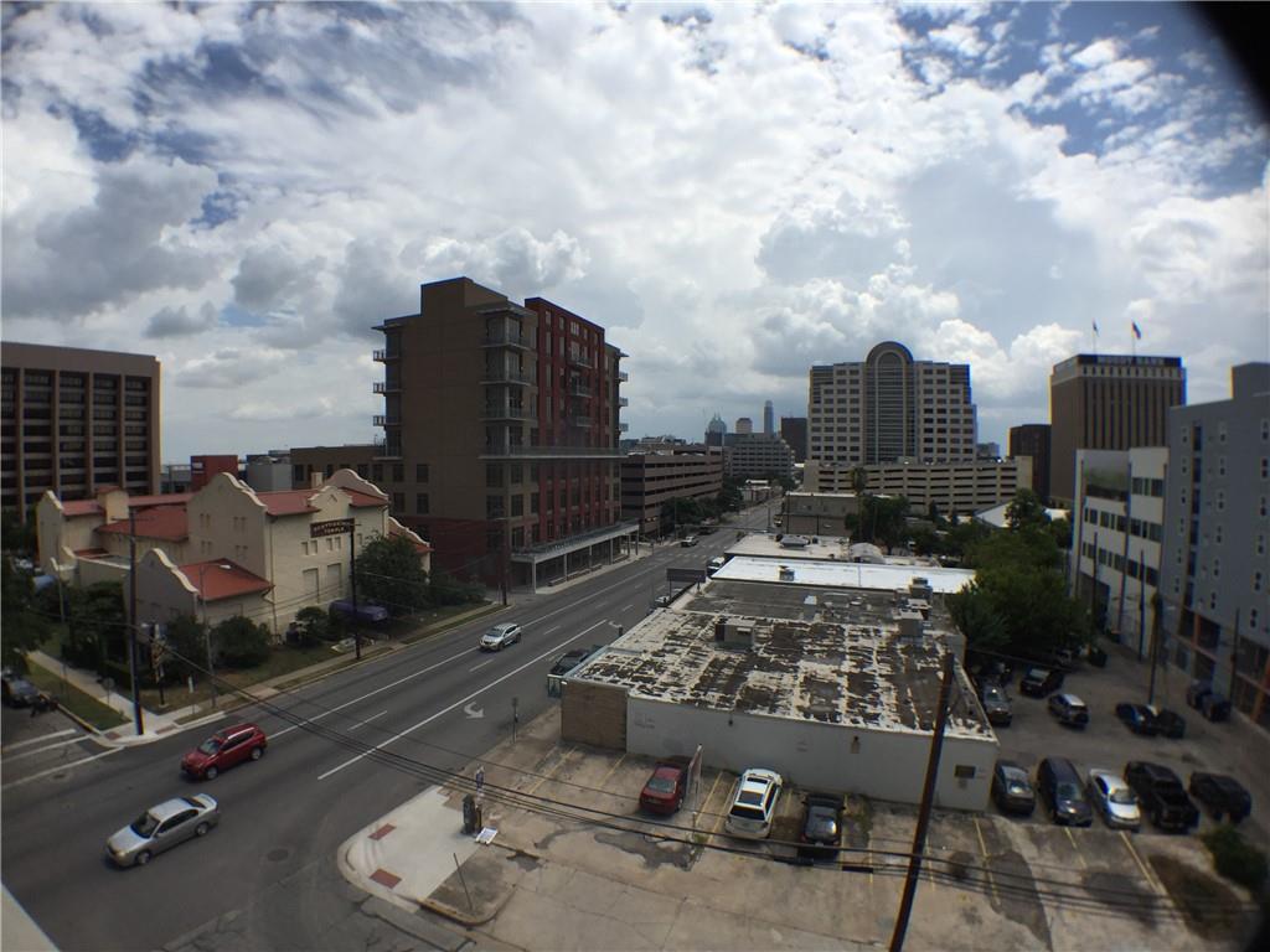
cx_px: 635
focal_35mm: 29
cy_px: 476
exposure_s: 1/3968
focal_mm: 4.15
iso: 32
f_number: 2.2
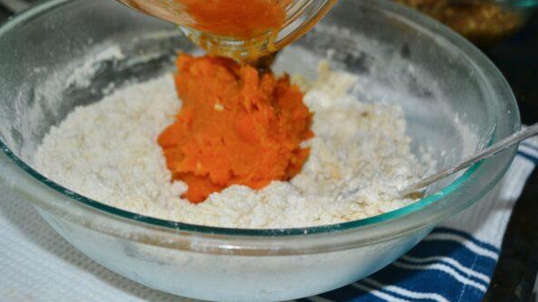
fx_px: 642
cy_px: 178
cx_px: 272
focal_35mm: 45
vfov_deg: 26.5
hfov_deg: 45.5
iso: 280
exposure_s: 1/60
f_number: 4.5
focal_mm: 28
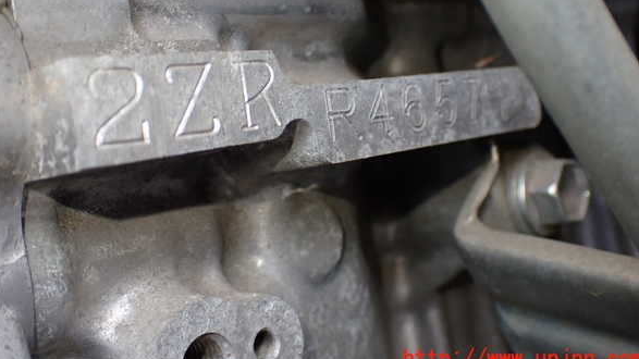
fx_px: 830
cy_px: 128
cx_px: 322
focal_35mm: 49
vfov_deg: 24.3
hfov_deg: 42.1
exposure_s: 1/160
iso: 400
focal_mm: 7.84
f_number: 2.9
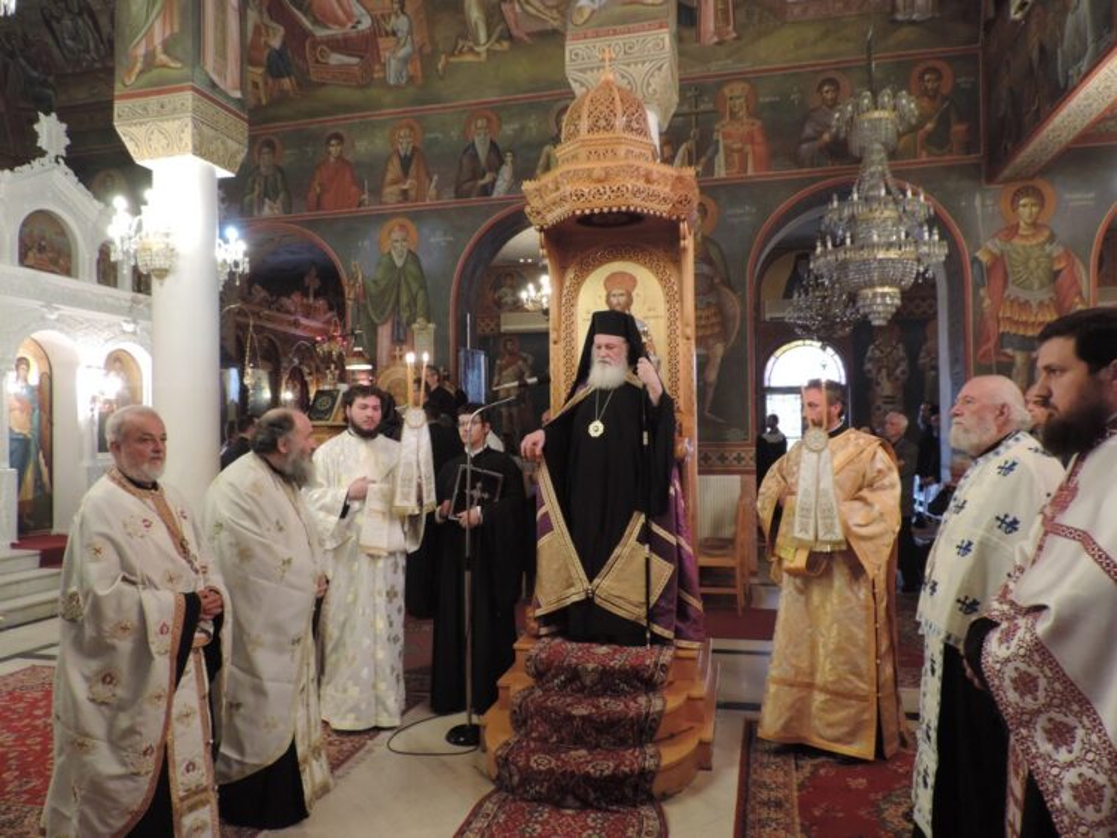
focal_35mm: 24
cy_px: 419
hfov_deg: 71.6
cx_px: 558
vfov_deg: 56.8
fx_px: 775
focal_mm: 4.3
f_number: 3
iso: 400
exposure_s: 1/20
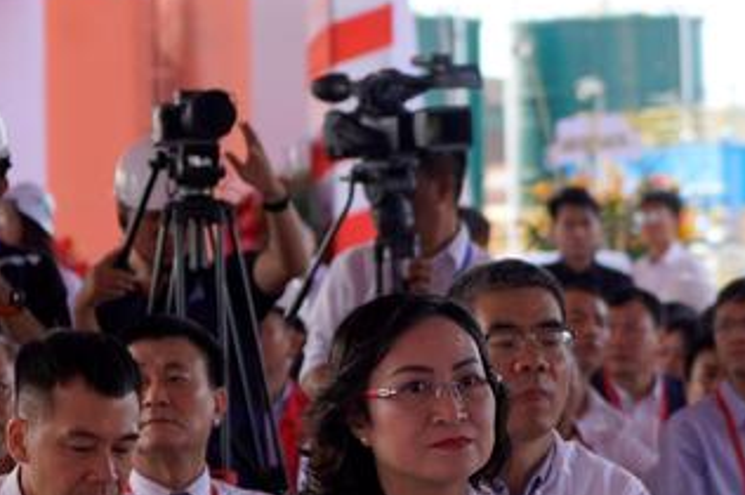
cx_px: 604
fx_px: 5499
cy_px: 256
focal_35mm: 266
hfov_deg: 7.7
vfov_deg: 5.2
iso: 100
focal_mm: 70
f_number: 4
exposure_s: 1/200
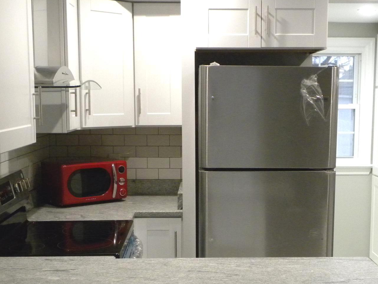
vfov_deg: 24.7
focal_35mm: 59
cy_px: 183
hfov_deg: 32.7
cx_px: 212
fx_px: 644
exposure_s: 1/41.7
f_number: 3.2
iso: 400
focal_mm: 6.6
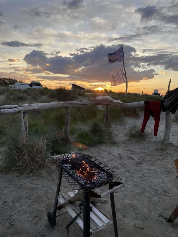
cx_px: 89
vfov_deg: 67.3
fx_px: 178
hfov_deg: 53.1
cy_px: 118
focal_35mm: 26
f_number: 1.6
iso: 32
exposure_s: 1/636
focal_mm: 4.2
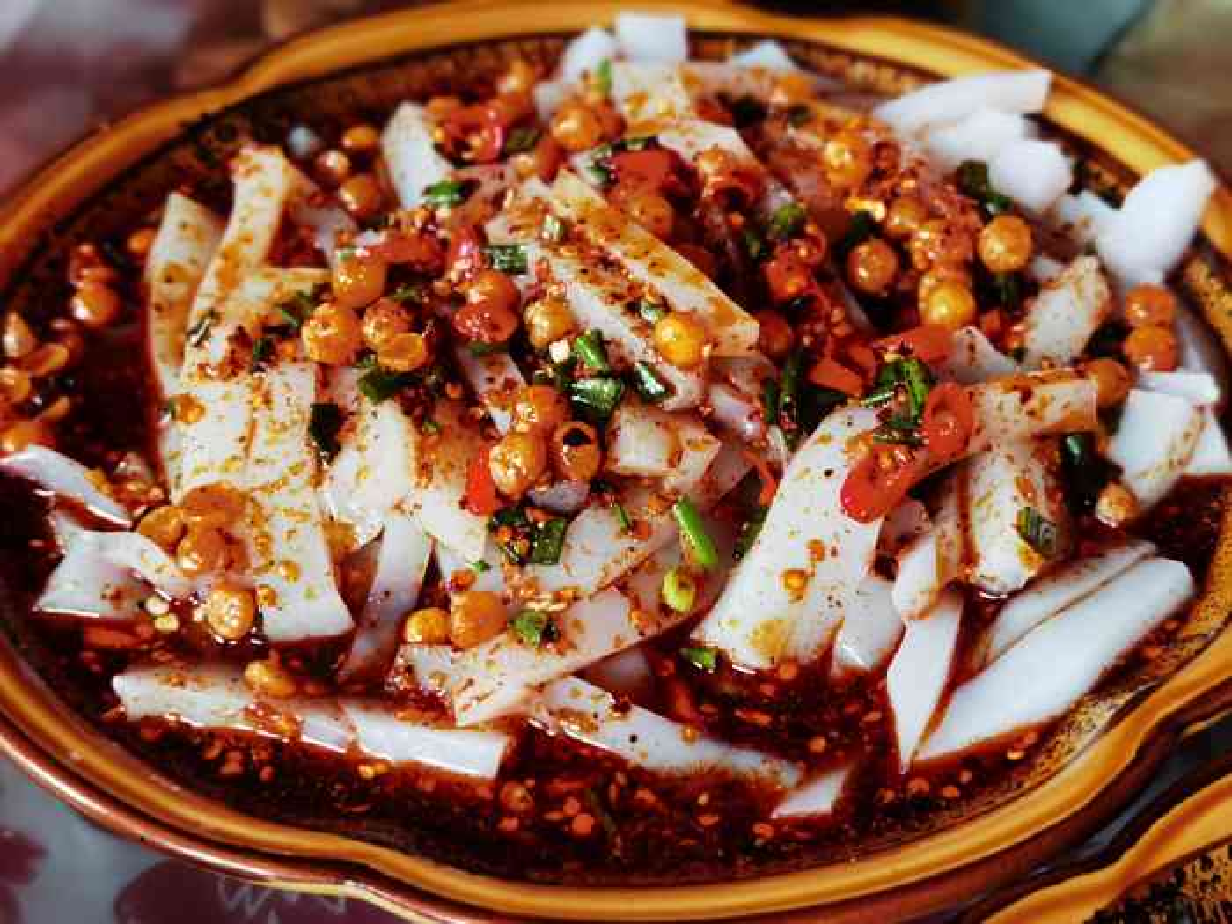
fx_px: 2242
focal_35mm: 63
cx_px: 616
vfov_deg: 23.3
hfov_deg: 30.7
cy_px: 462
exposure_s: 1/100
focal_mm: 6.71
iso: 80
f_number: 4
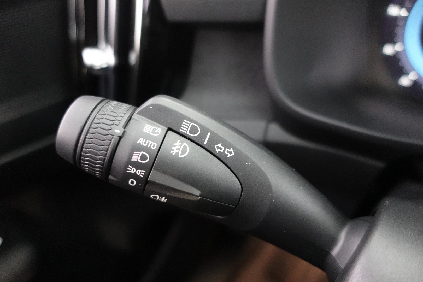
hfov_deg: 73.7
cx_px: 212
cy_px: 141
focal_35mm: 24
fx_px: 282
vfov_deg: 53.1
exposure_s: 1/25
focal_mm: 9.4
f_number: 1.8
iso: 3200
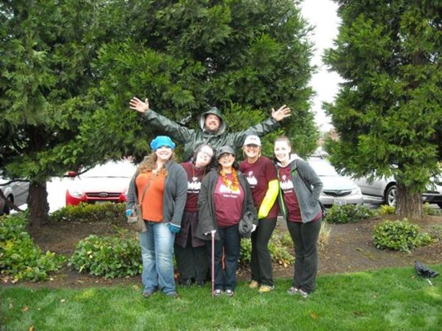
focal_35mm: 35
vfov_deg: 40.7
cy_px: 166
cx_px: 221
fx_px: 447
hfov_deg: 52.6
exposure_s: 1/148
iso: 336
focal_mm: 5.7
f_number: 2.8
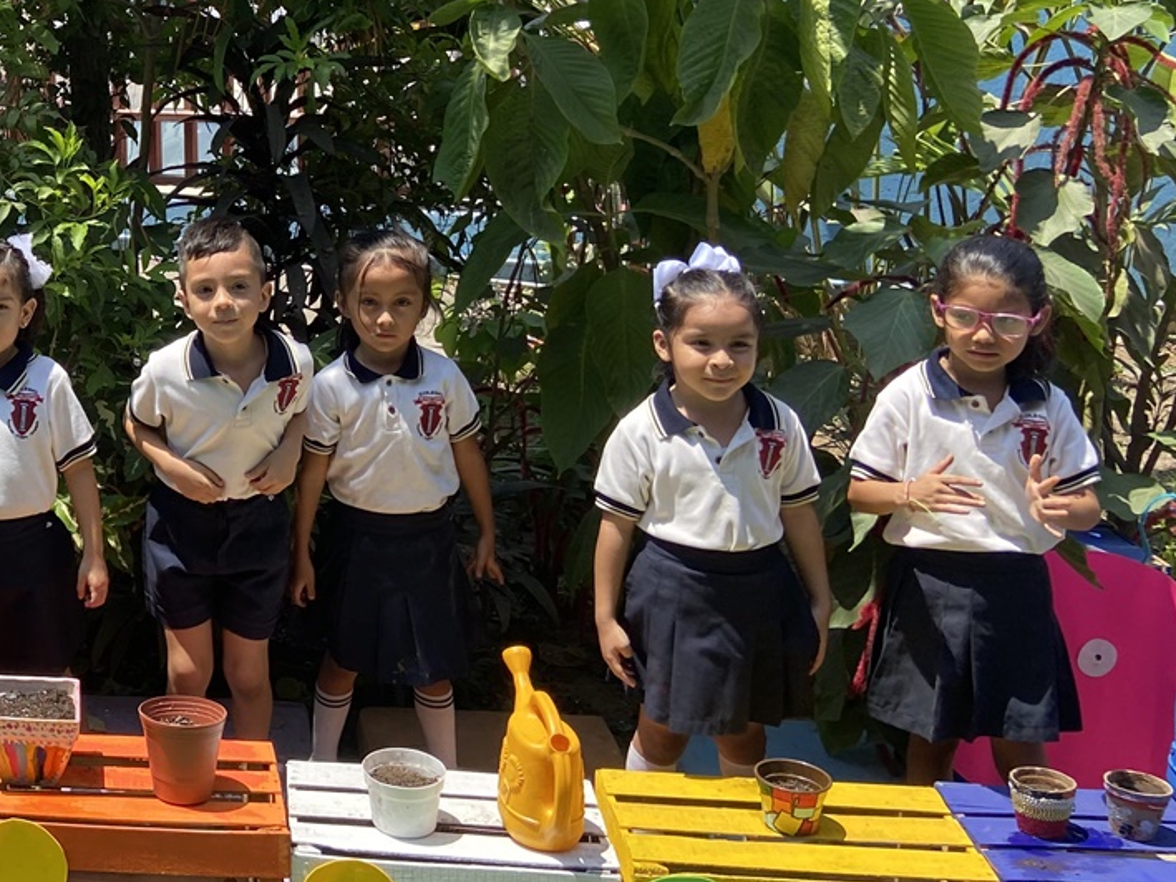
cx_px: -45
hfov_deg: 31.8
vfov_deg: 26.3
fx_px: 1869
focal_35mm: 55
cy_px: 246
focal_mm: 4.25
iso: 32
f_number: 1.8
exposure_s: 1/884
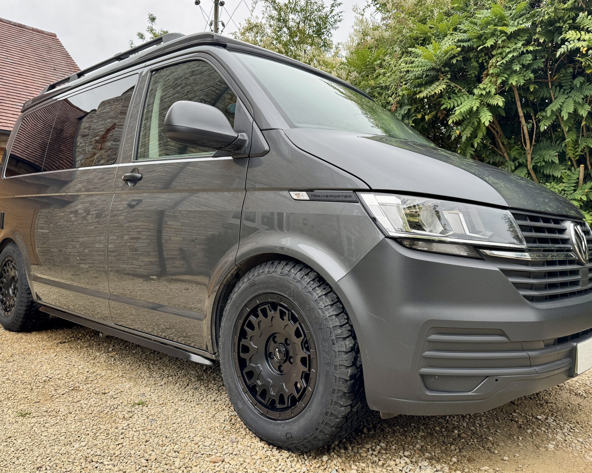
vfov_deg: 51.5
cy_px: 220
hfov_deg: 62.2
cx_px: 302
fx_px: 491
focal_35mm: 28
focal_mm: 6.76
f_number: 1.78
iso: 80
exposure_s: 1/832
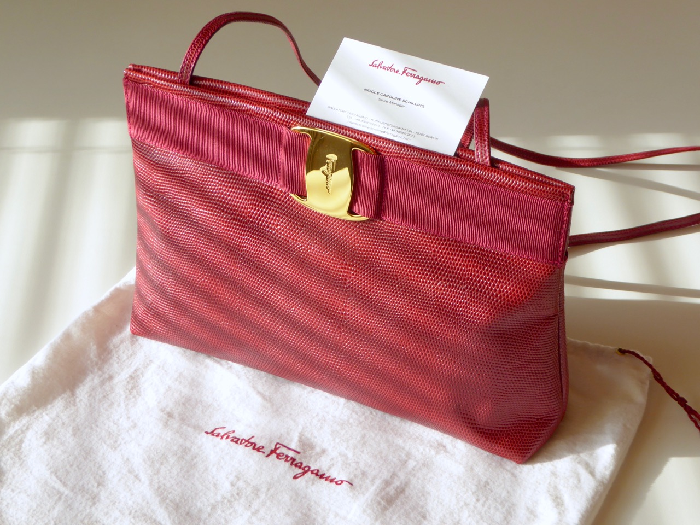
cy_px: 262
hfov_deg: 29.8
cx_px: 350
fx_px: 1314
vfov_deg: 22.6
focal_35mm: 65
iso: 80
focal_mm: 11.7
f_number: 4.4
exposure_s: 1/25
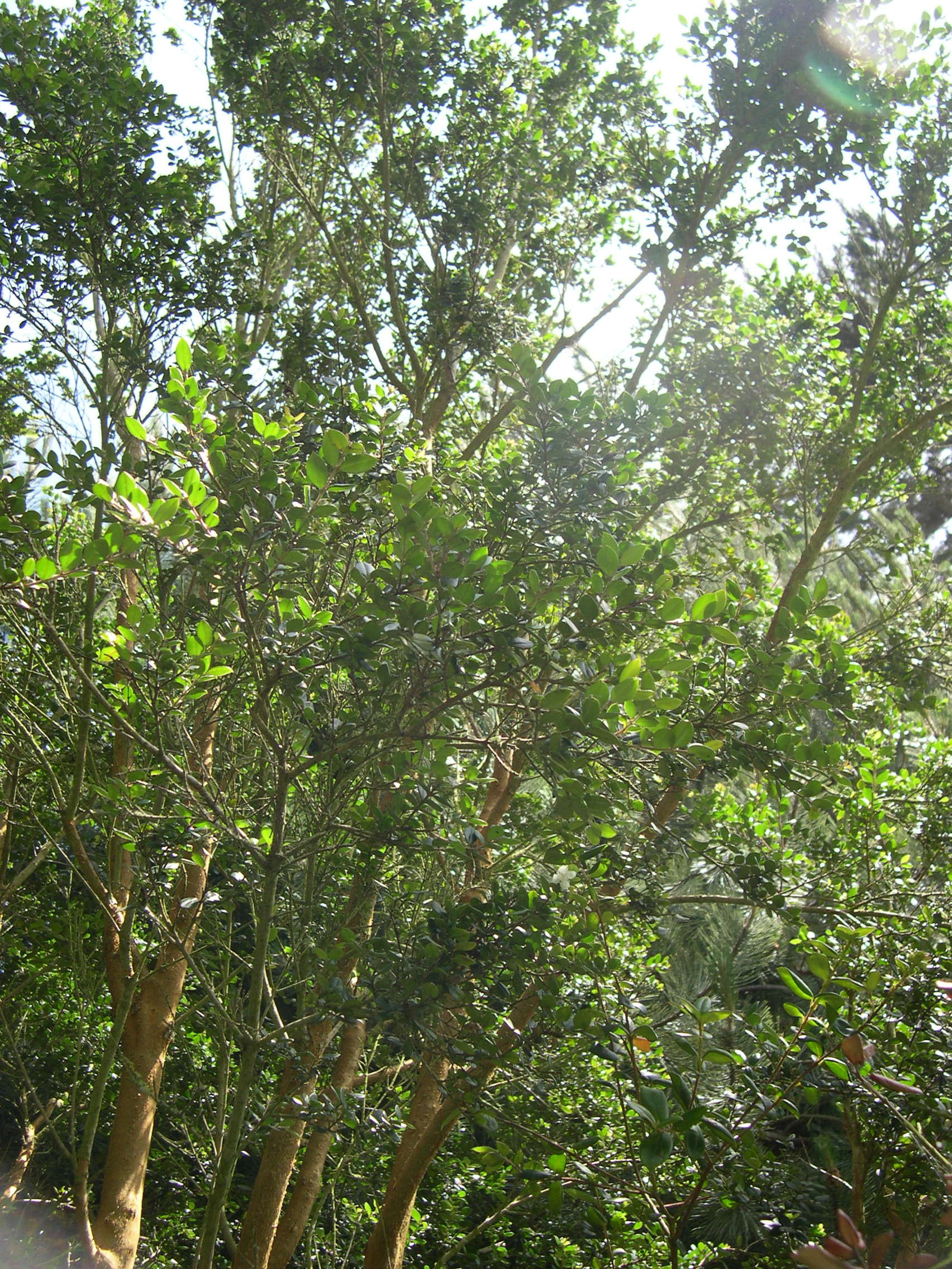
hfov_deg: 37.7
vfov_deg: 49.0
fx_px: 1393
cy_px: 634
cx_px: 476
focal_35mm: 38
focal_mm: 8
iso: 100
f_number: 2.8
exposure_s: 1/298
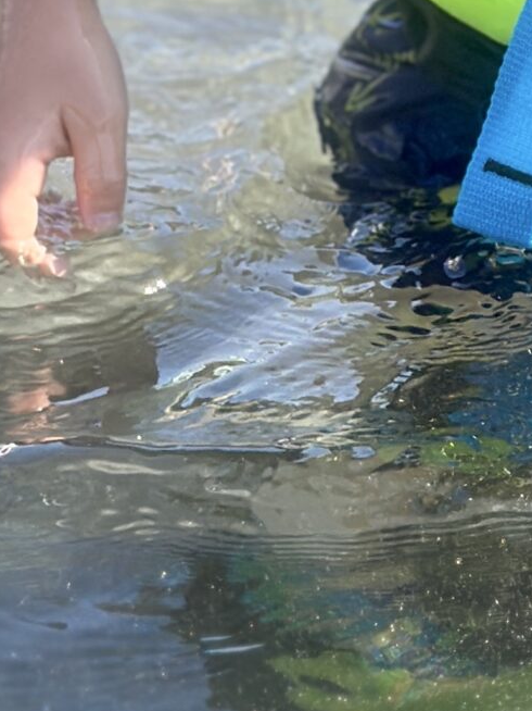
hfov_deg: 7.8
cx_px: 639
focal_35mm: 188
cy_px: -229
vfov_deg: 10.3
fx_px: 3855
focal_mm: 6.86
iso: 80
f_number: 1.78
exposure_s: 1/2160
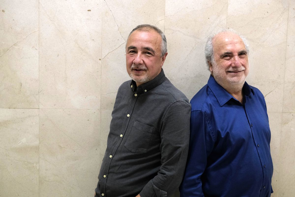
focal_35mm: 75
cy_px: 98
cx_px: 148
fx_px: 615
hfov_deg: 27.0
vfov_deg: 18.2
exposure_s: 1/125
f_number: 3.6
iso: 2500
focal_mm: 50
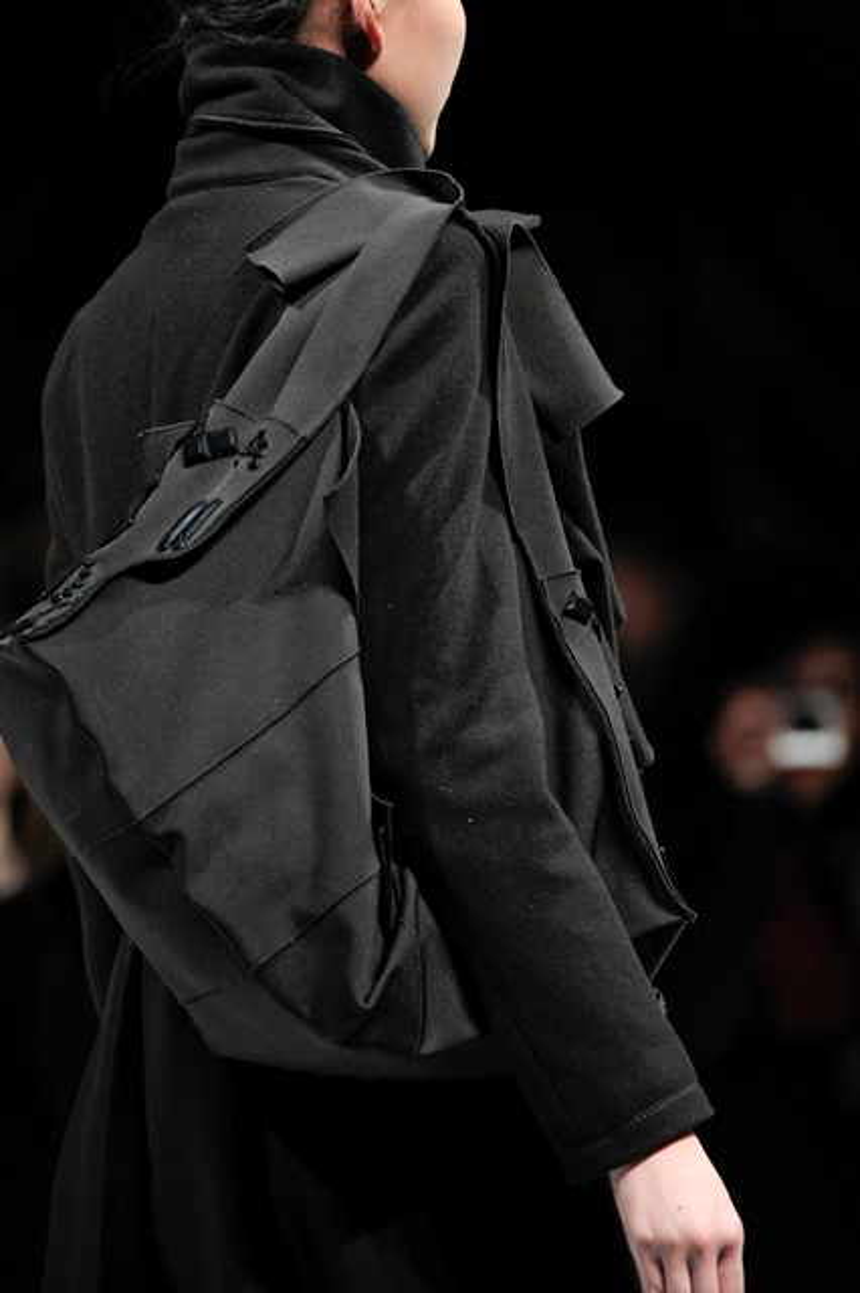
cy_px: 646
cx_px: 430
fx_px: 7891
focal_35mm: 220
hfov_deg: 6.2
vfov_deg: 9.4
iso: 2000
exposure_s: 1/500
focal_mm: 220
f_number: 4
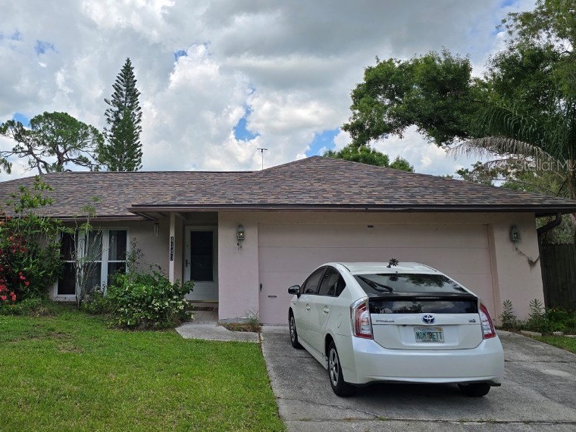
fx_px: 516
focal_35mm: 31
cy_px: 164
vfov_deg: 45.1
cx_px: 199
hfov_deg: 57.2
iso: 12
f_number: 1.7
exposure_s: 1/885
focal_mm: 6.3
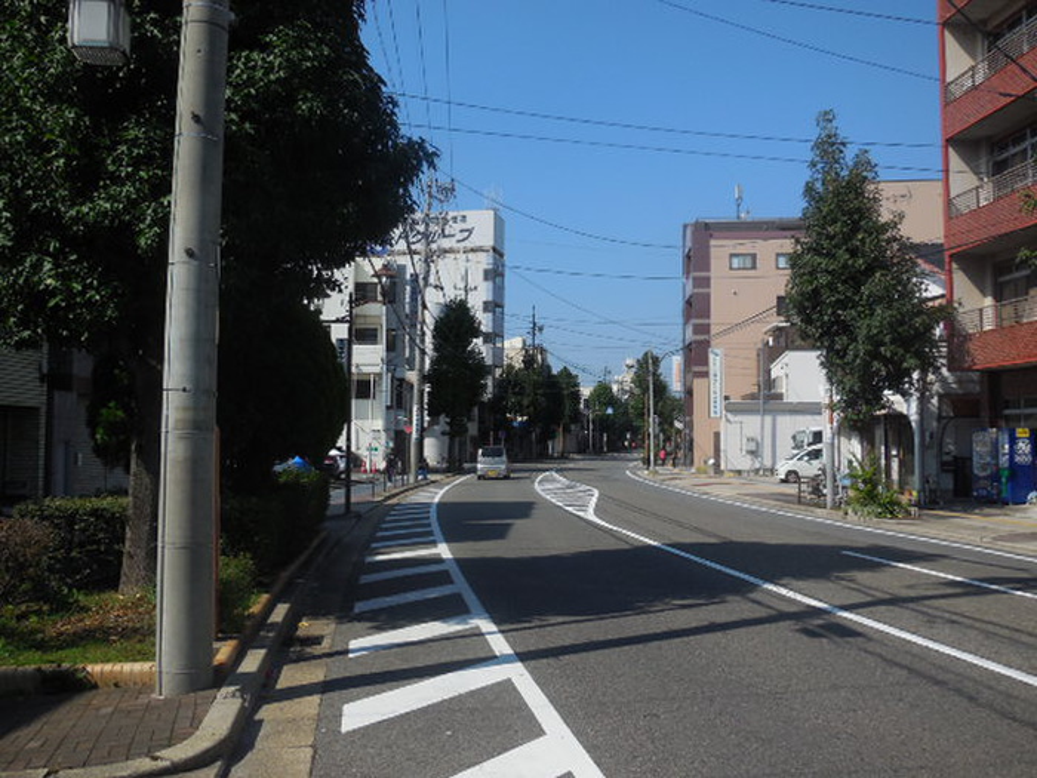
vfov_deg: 41.8
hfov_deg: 54.0
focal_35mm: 34
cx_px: 518
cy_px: 389
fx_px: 1019
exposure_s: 1/640
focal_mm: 6.1
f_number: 6.8
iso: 125
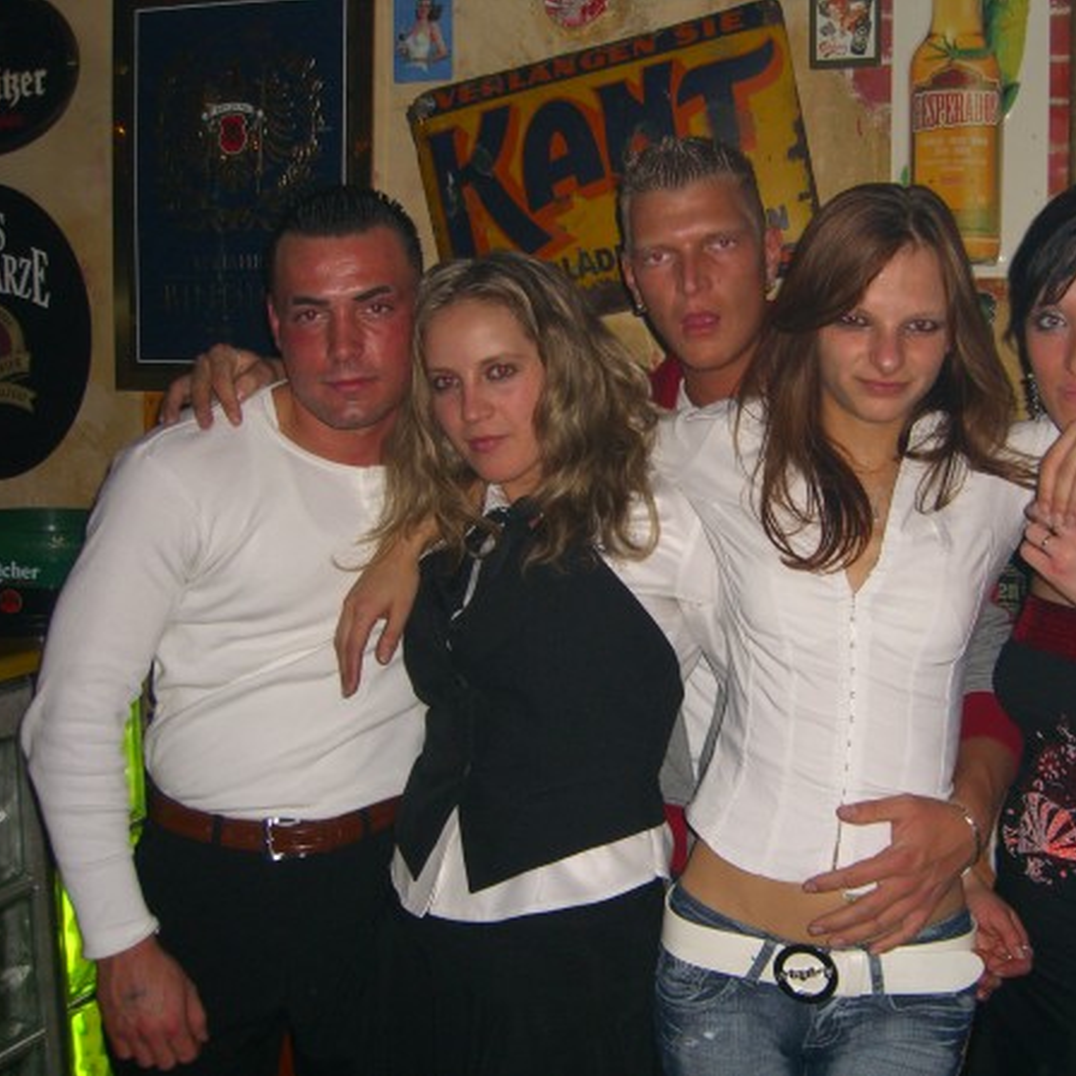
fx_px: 1583
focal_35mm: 45
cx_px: 692
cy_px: 538
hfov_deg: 37.3
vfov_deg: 37.6
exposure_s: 1/60
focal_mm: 7.9
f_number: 2.8
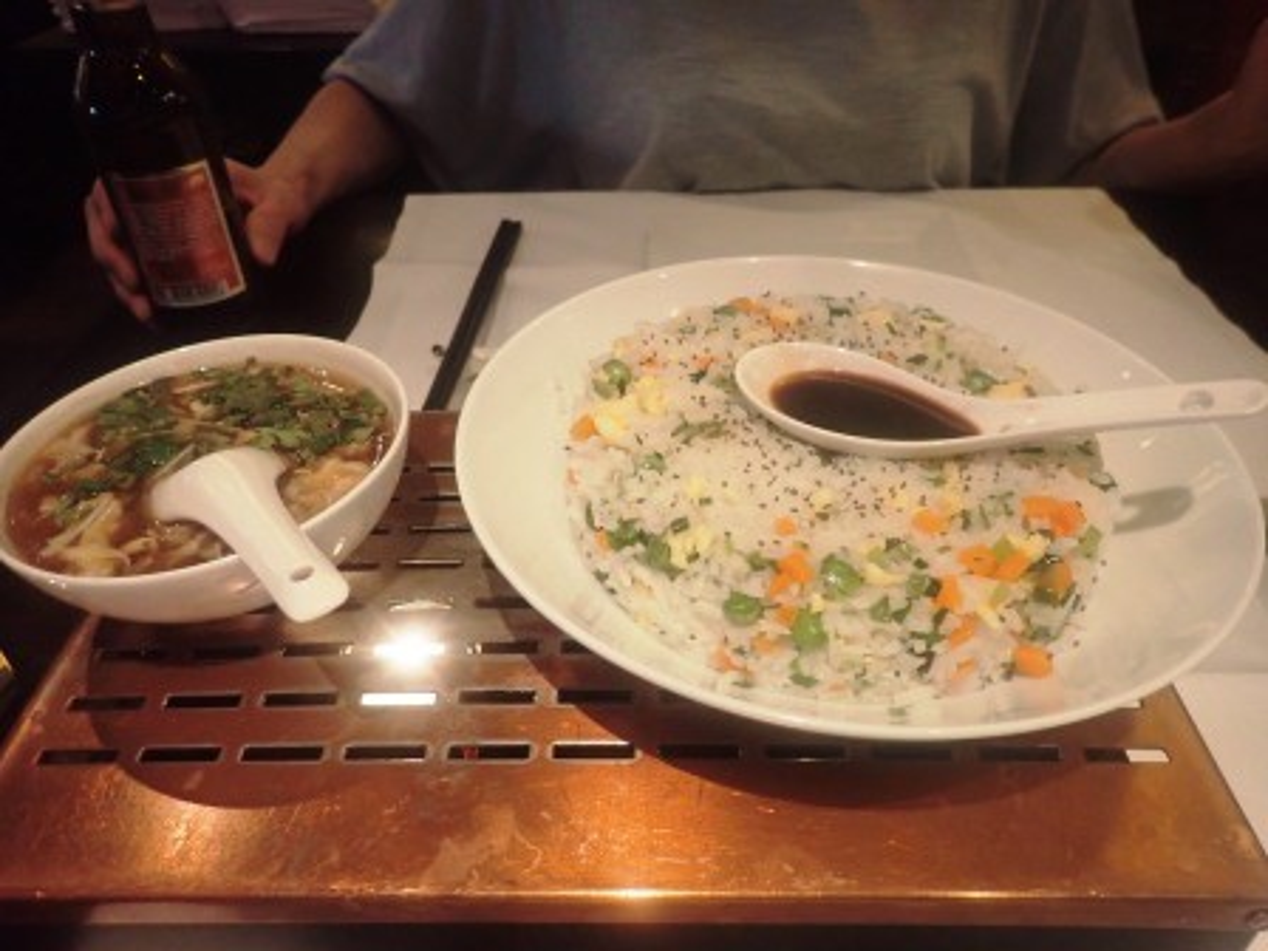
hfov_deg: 69.4
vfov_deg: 54.9
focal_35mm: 25
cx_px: 634
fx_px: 916
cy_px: 476
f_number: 2
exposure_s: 1/30
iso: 500
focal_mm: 4.5
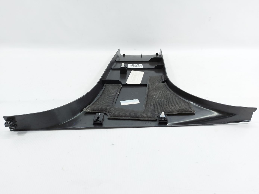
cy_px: 97
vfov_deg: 56.8
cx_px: 130
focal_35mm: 24
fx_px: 180
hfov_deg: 71.6
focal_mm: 5.23
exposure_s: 1/50
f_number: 1.8
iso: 50
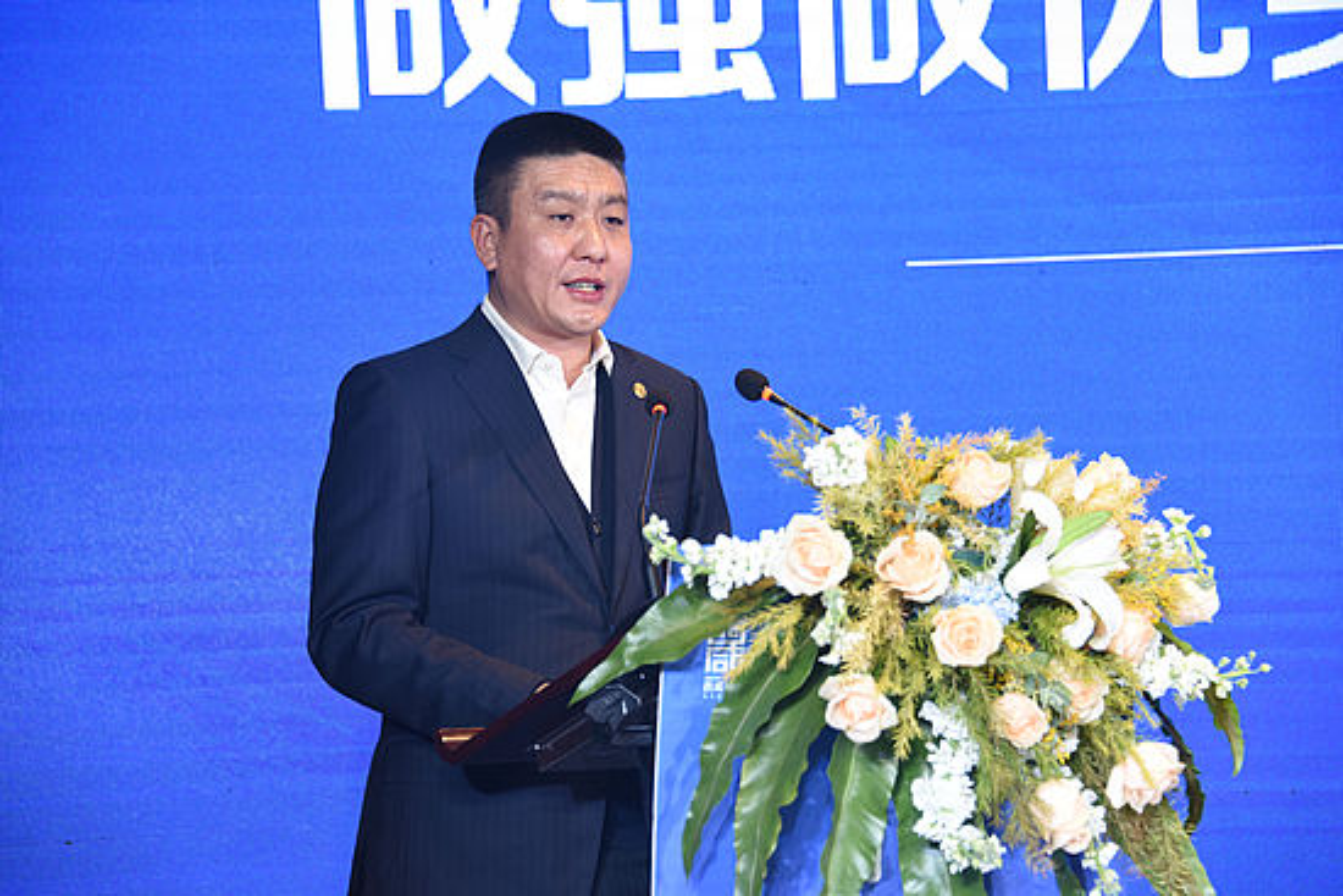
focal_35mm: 112
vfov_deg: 12.2
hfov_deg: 18.3
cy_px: 448
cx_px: 672
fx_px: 4179
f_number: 5.3
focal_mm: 112
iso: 1250
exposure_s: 1/125
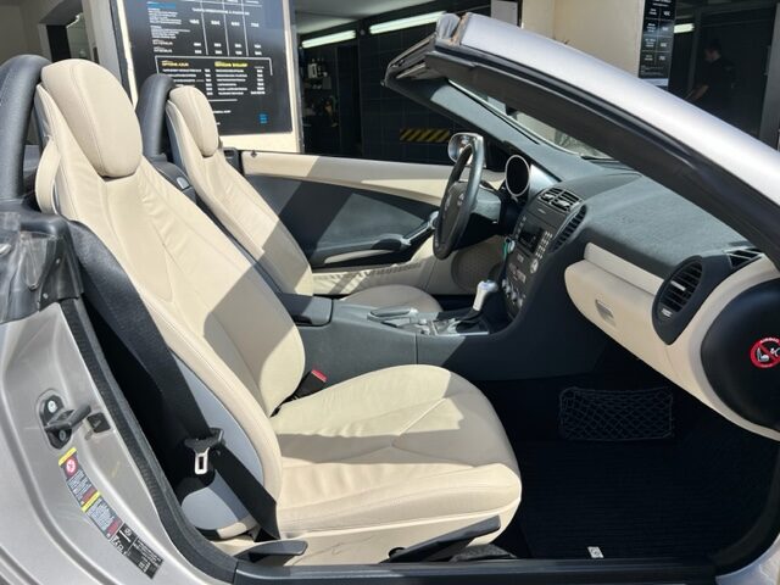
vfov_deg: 53.1
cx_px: 390
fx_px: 586
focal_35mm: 26
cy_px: 292
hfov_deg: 67.3
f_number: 1.5
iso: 50
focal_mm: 5.7
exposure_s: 1/2571
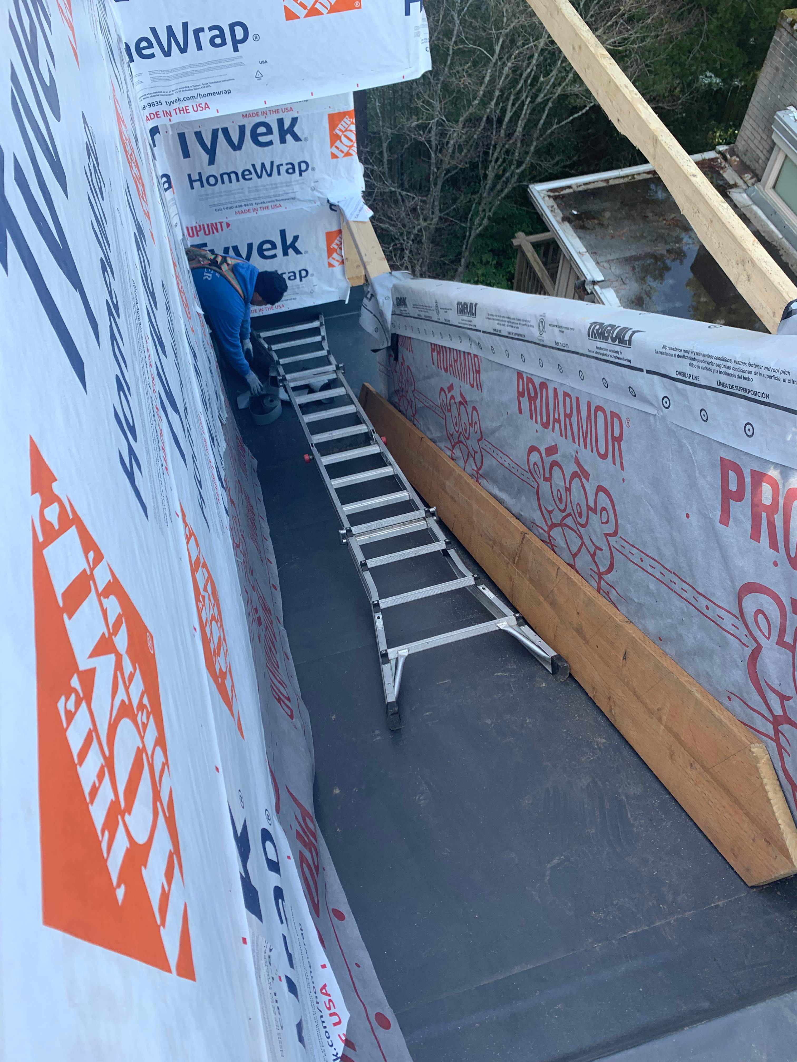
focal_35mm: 26
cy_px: 531
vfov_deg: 67.3
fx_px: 798
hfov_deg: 53.1
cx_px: 398
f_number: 1.8
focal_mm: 4.25
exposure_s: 1/217
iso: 25
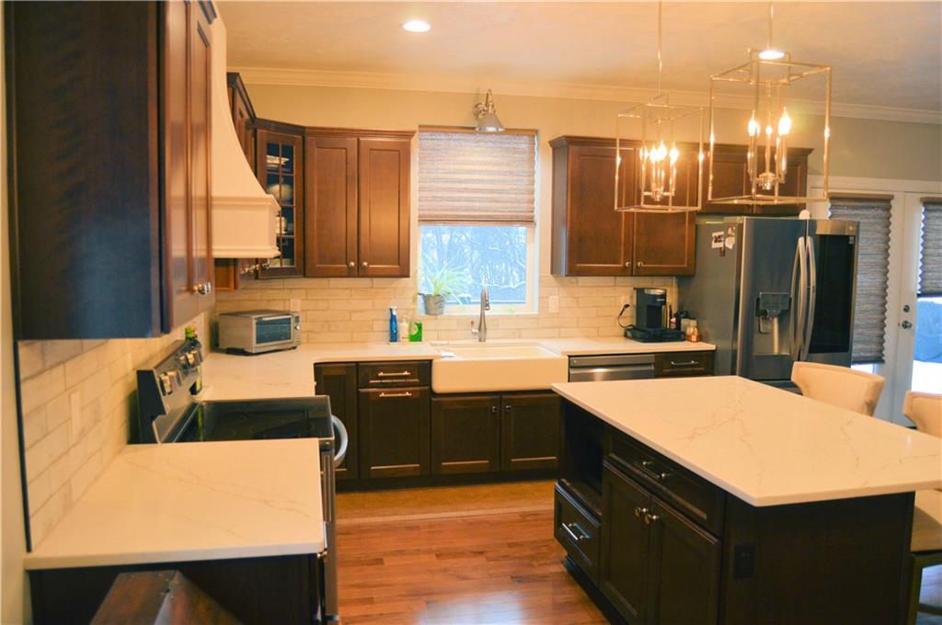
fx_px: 706
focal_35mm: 27
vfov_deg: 47.8
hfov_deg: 67.4
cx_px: 471
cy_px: 312
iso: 450
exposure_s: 1/60
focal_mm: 18
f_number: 3.5
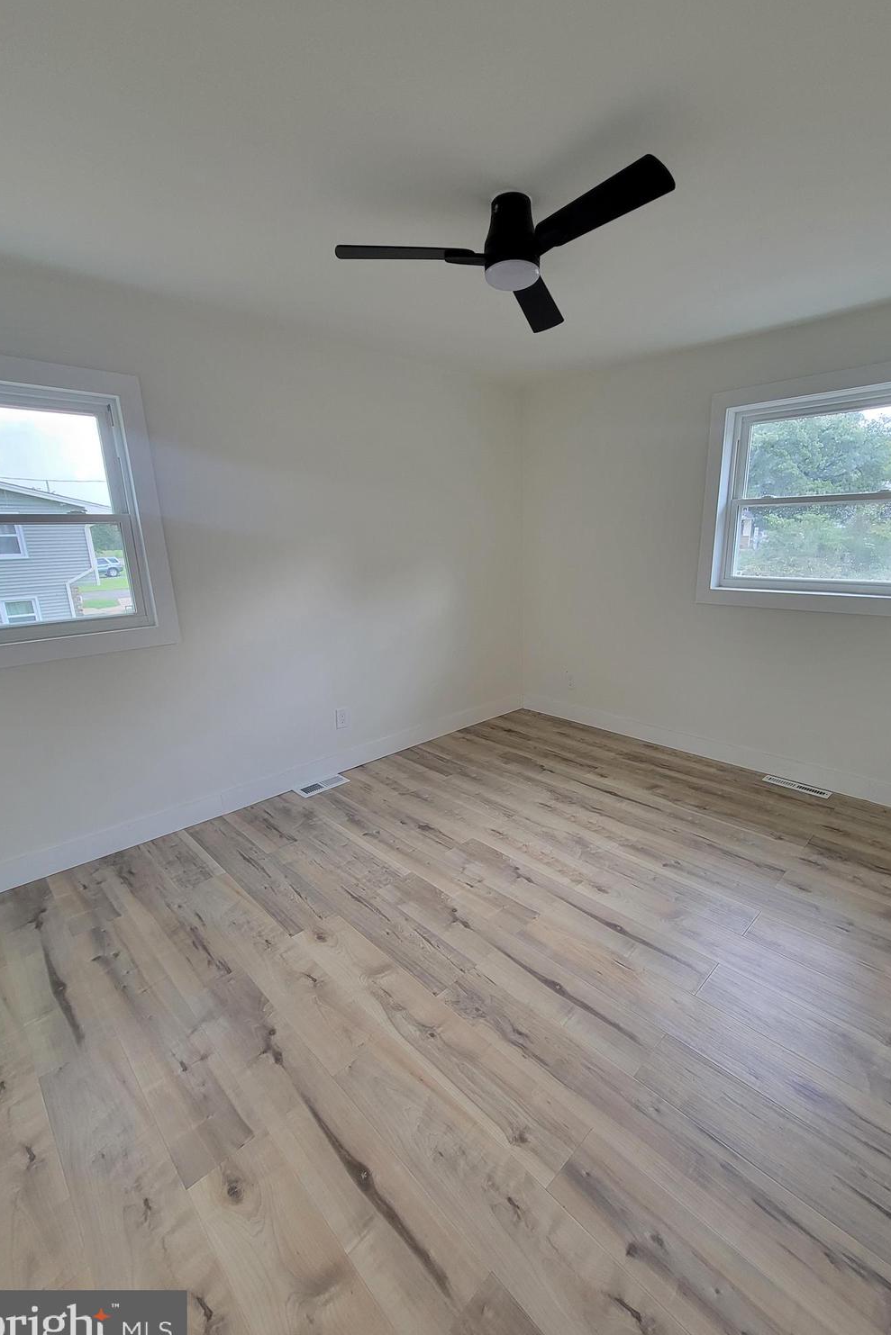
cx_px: 481
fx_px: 520
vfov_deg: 104.2
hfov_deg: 81.1
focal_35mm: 14
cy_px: 672
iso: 200
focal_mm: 2.2
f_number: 2.2
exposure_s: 1/60
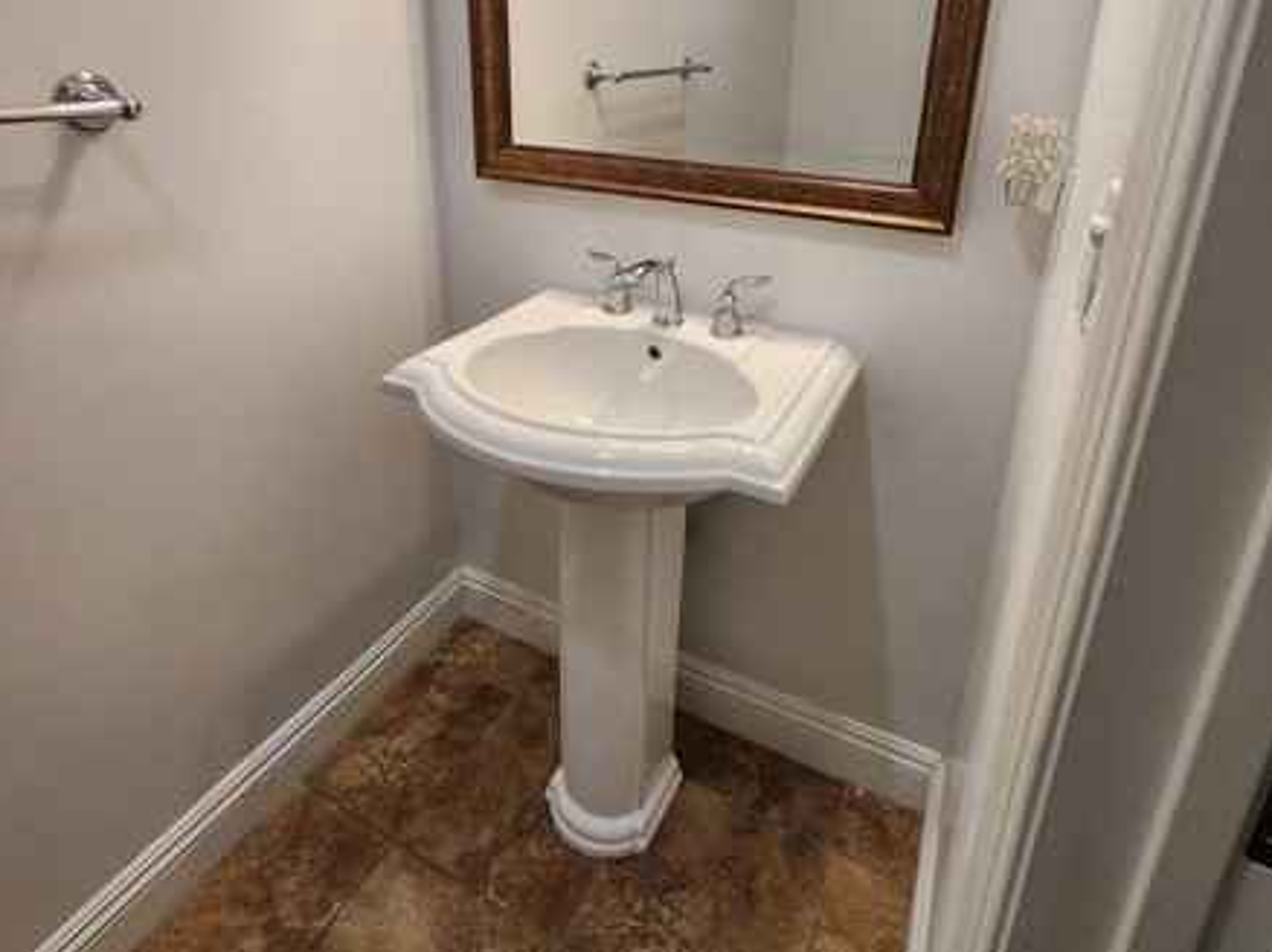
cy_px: 276
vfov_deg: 65.7
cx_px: 639
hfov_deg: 84.7
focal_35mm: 19
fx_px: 698
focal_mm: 1.74
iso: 100
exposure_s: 1/60
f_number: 2.2
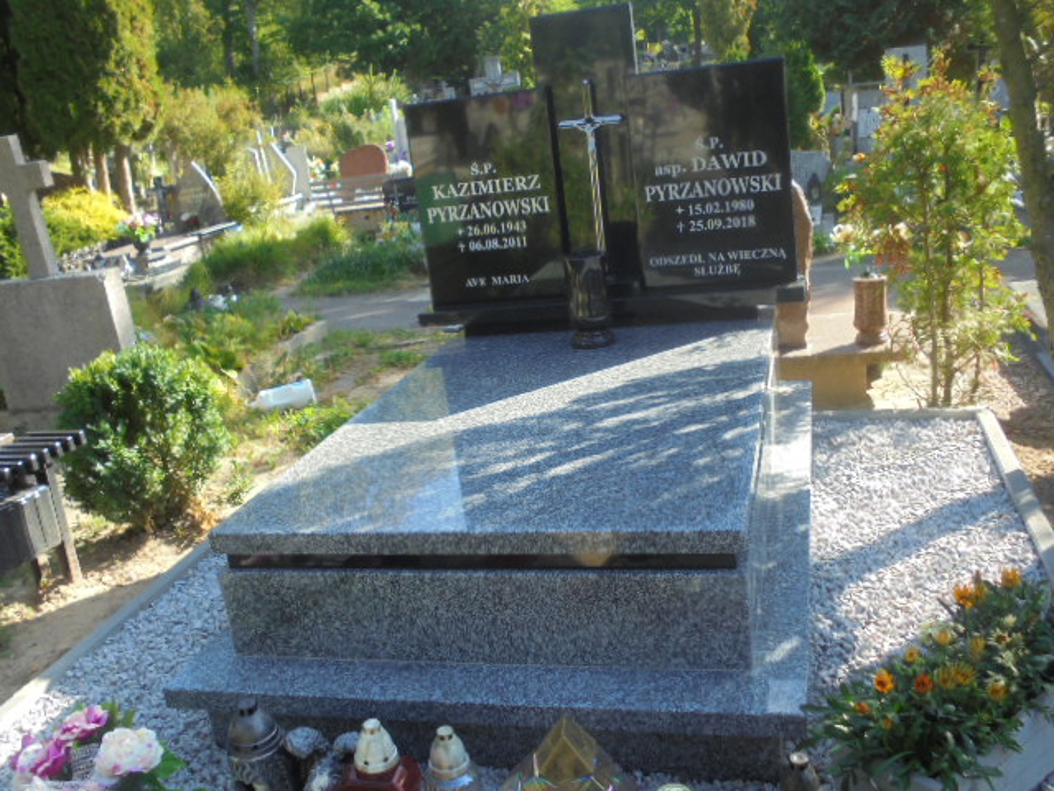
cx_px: 527
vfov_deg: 41.8
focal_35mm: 34
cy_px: 396
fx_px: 1035
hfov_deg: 54.0
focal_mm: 6.1
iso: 100
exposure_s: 1/160
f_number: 4
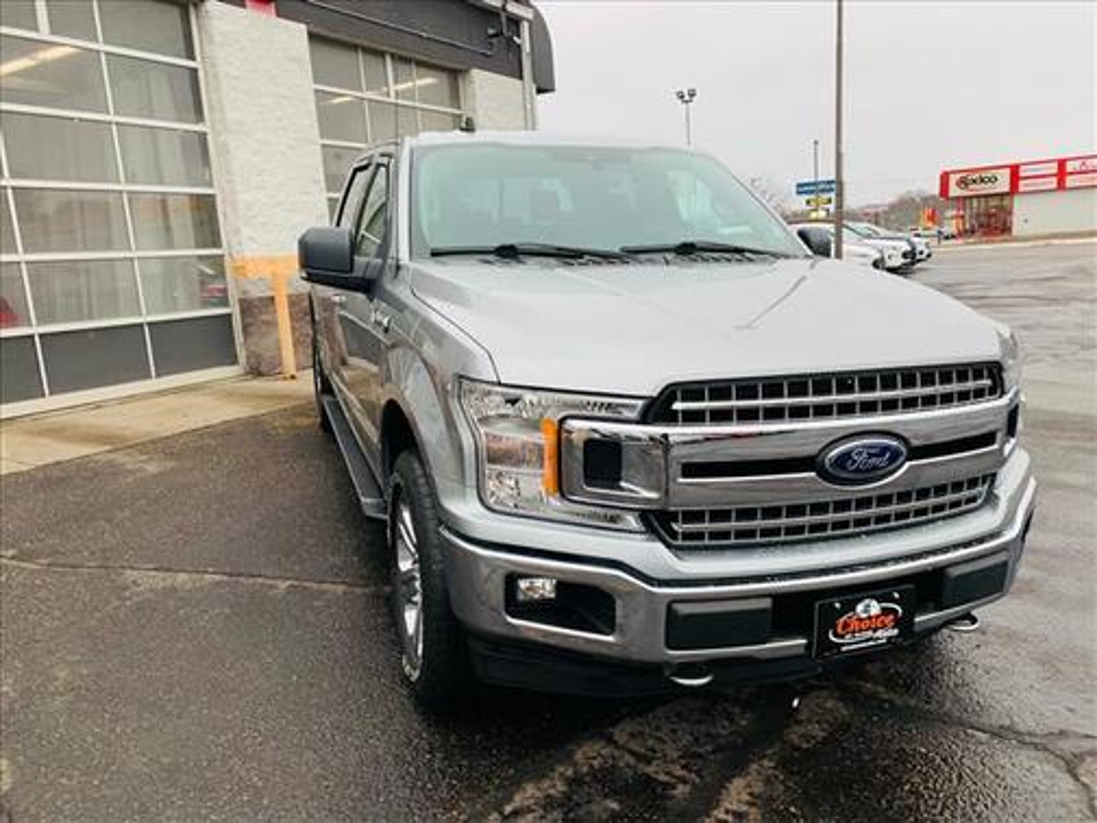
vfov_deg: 53.1
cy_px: 412
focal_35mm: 26
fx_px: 824
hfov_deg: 67.3
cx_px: 548
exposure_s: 1/121
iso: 25
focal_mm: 4.25
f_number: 1.8
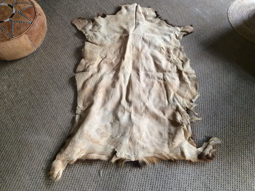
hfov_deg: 56.9
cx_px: 128
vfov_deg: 44.1
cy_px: 96
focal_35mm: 32
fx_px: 235
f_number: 2.4
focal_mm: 3.3
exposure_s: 1/25
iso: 100
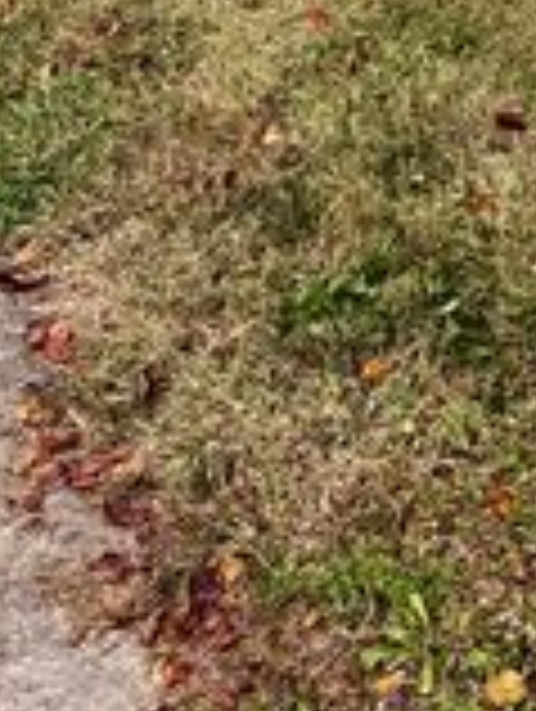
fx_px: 2080
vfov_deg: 16.2
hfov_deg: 13.9
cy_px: -587
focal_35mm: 101
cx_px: 784
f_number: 1.78
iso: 80
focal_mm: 6.76
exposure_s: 1/980
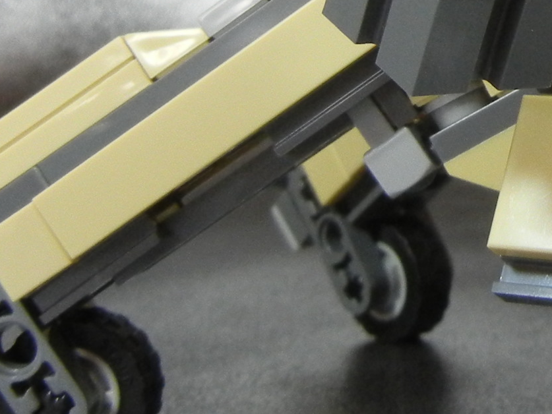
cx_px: 624
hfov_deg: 16.3
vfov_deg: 12.5
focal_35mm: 117
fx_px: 1866
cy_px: -34
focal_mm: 5.4
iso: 400
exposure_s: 1/66
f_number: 3.5
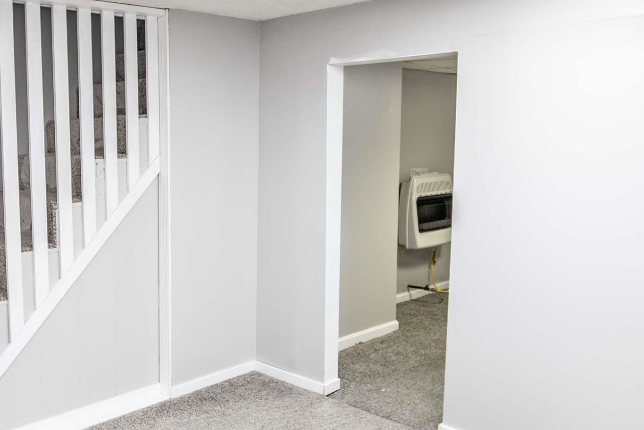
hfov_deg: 52.7
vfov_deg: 36.8
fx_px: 644
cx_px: 252
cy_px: 187
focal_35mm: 36
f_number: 4
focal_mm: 16
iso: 100
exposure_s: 1/1.25
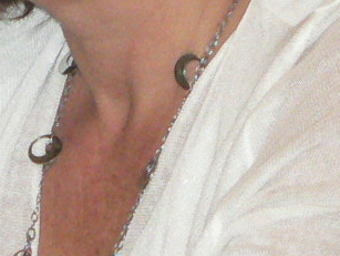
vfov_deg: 1.9
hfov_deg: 2.6
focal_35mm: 765
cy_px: 8
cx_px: -227
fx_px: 7523
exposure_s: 1/60
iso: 400
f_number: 3.3
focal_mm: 24.6
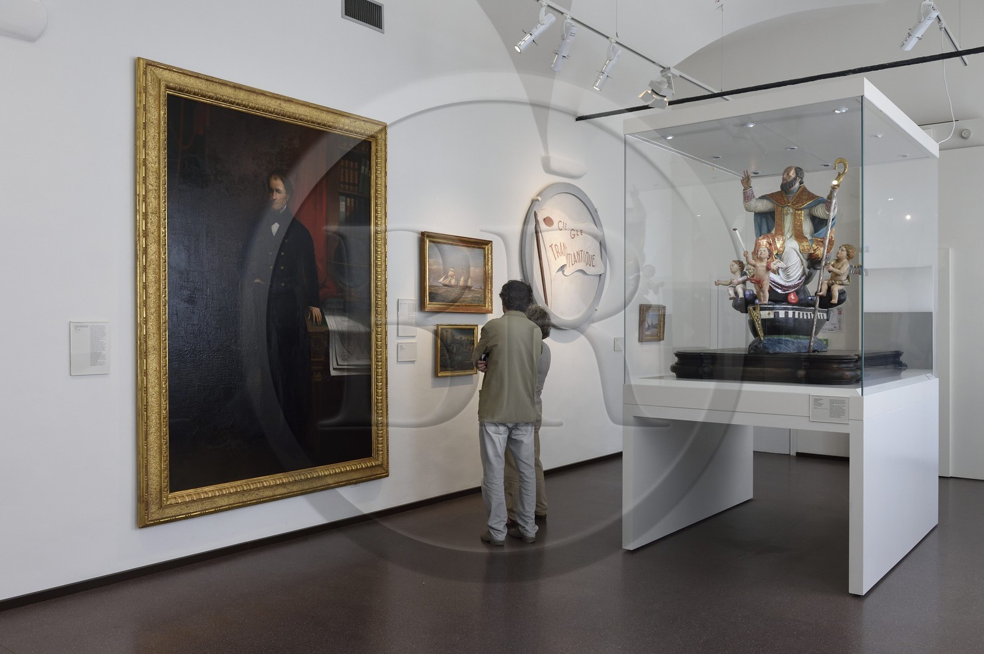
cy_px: 327
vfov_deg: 42.3
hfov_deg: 60.3
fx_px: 847
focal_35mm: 31
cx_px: 492
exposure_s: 1/80
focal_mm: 31
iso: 1600
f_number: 9
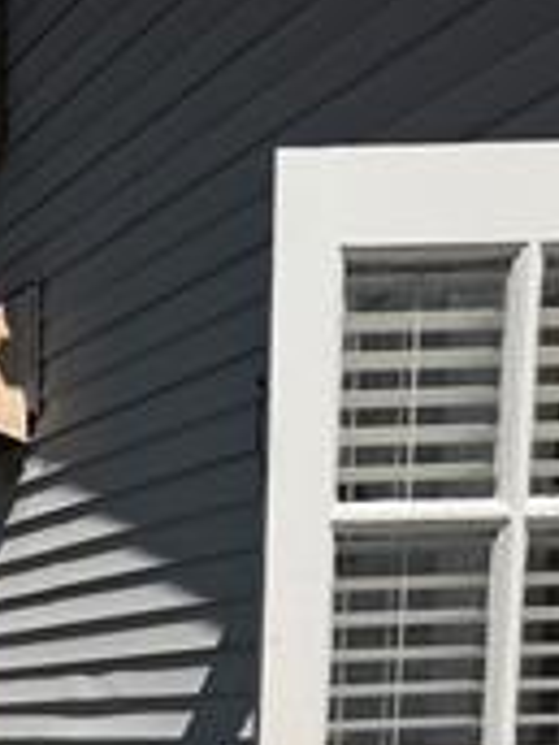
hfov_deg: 20.5
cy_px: 1005
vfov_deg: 24.7
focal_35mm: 67
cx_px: -113
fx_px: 1443
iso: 80
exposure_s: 1/9091
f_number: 1.78
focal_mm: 6.76
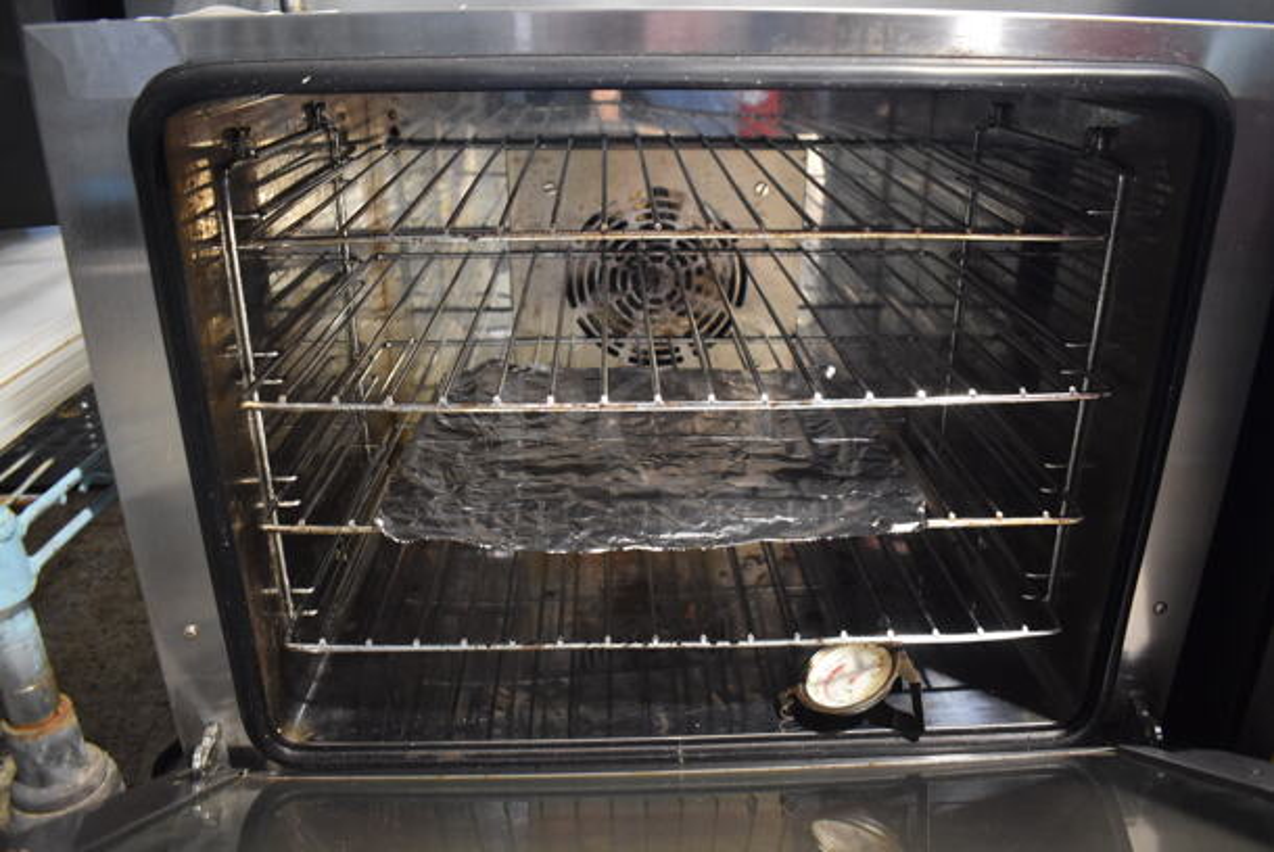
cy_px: 426
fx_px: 956
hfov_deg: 67.3
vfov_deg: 48.0
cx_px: 637
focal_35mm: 27
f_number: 3.5
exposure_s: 1/30
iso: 2000
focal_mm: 18
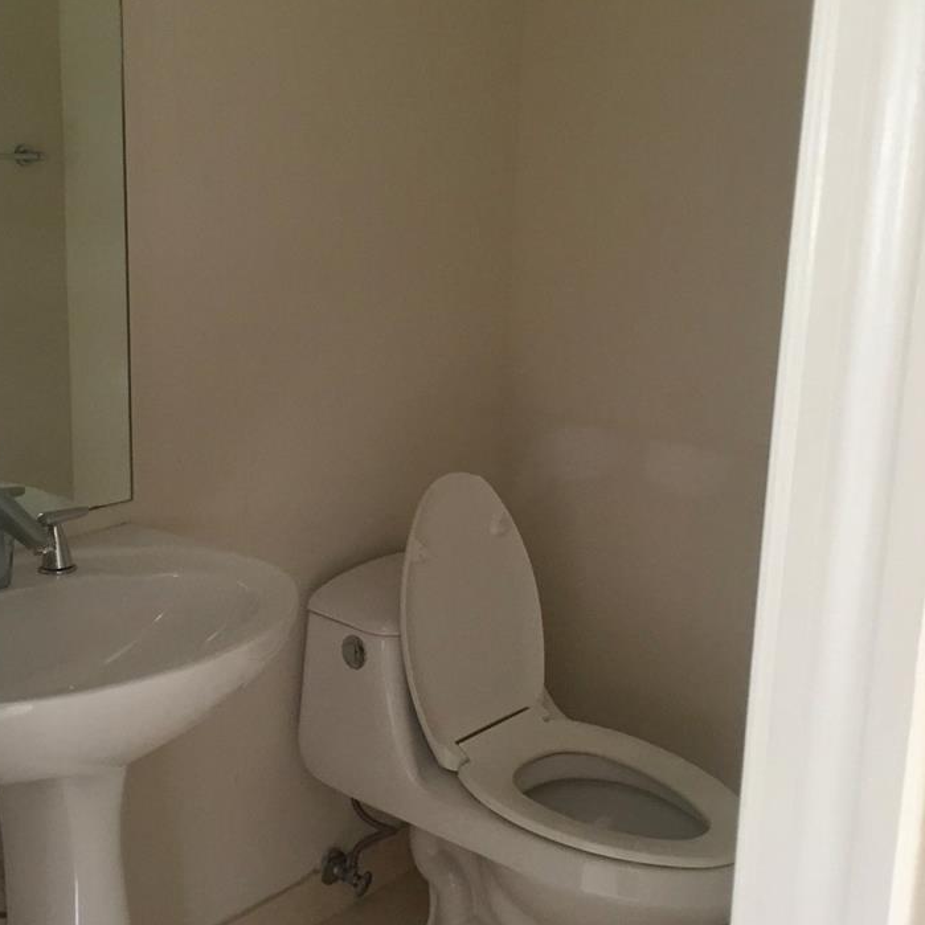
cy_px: 450
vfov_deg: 38.3
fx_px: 1330
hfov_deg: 38.1
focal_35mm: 44
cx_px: 345
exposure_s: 1/30
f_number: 2.2
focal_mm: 4.15
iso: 80
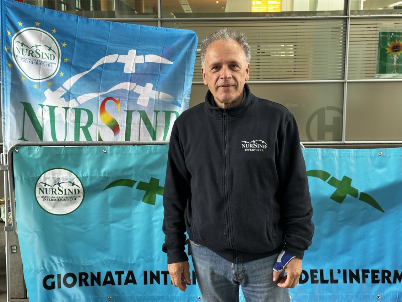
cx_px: 201
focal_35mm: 48
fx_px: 557
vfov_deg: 30.3
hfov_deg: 39.7
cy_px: 151
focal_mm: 6.86
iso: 80
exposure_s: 1/50
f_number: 1.78
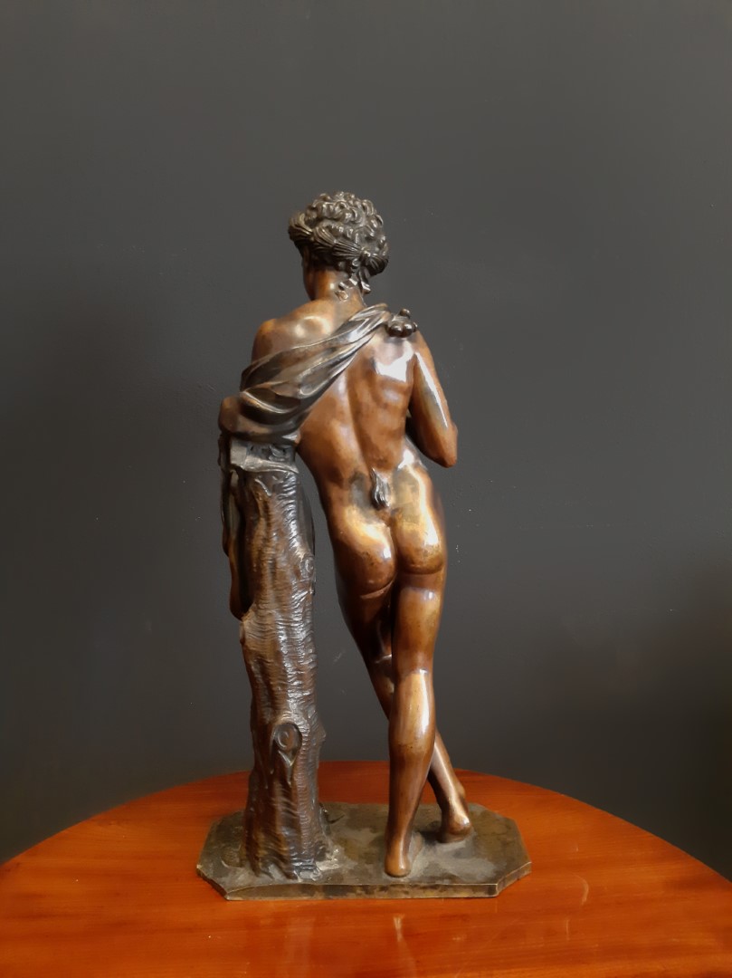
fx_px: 734
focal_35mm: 26
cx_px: 366
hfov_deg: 53.0
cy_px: 489
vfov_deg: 67.3
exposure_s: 1/25
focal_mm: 3.93
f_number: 1.7
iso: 500
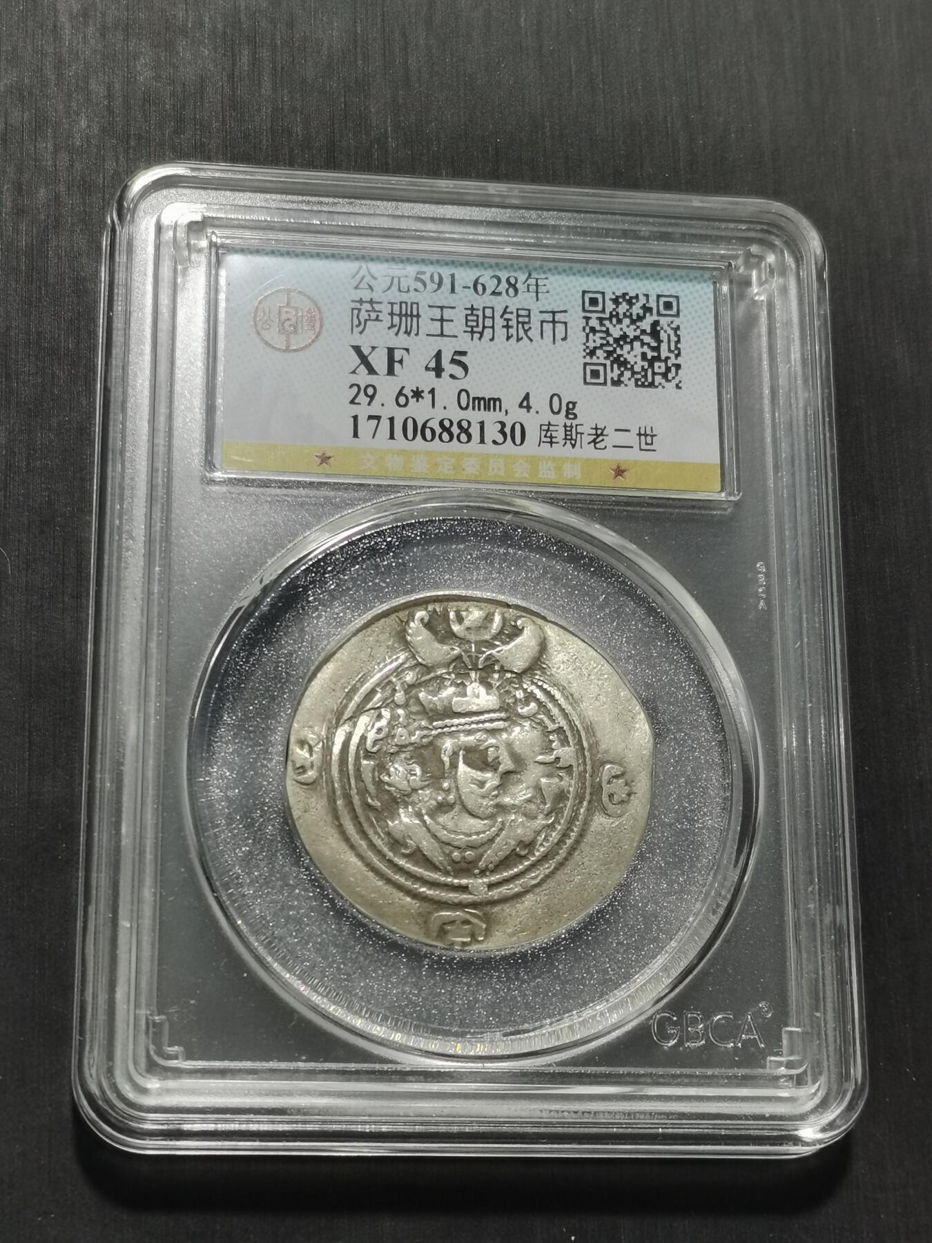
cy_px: 622
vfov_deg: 28.2
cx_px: 466
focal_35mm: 69
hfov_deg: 21.3
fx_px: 2477
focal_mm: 5.58
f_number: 1.8
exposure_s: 1/100
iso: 80
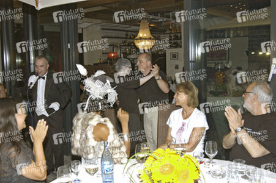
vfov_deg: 36.8
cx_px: 138
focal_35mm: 36
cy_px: 92
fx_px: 276
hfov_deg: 53.2
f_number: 5
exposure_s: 1/40
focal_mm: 24
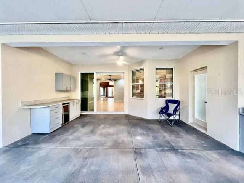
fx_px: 92
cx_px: 122
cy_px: 92
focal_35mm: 13
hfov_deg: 106.2
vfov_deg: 89.9
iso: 400
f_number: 1.8
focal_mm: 1.57
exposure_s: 1/60
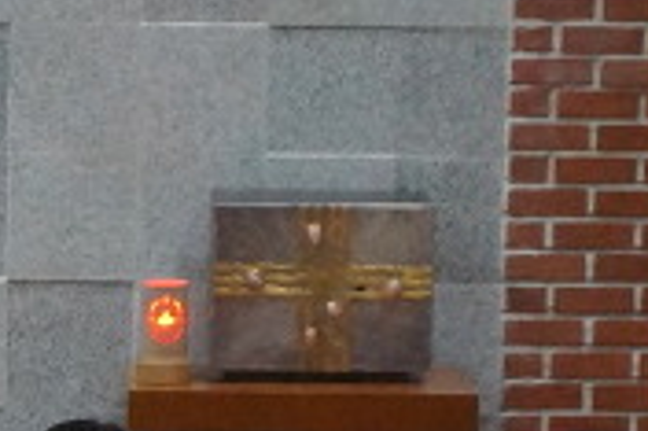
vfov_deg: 3.1
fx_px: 7841
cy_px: 803
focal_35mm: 436
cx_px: -541
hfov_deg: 4.7
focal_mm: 50
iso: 3200
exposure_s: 1/100
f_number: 5.6
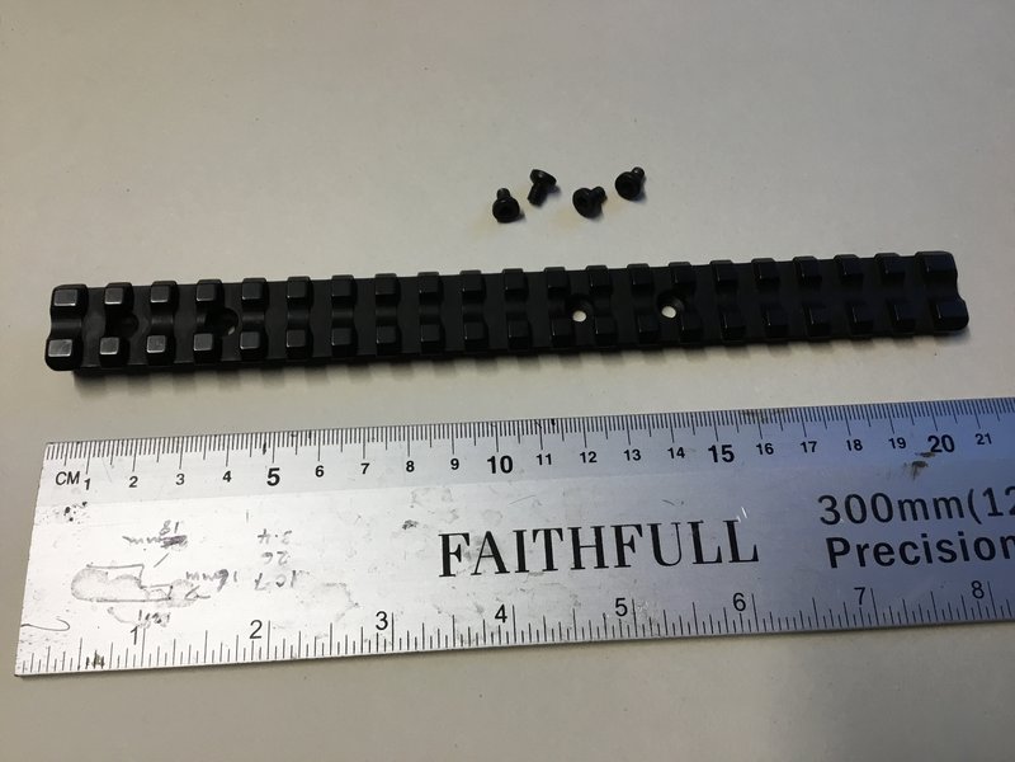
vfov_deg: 45.4
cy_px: 381
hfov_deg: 58.4
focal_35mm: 31
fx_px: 909
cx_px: 508
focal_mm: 3.3
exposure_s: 1/33
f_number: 2.4
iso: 32
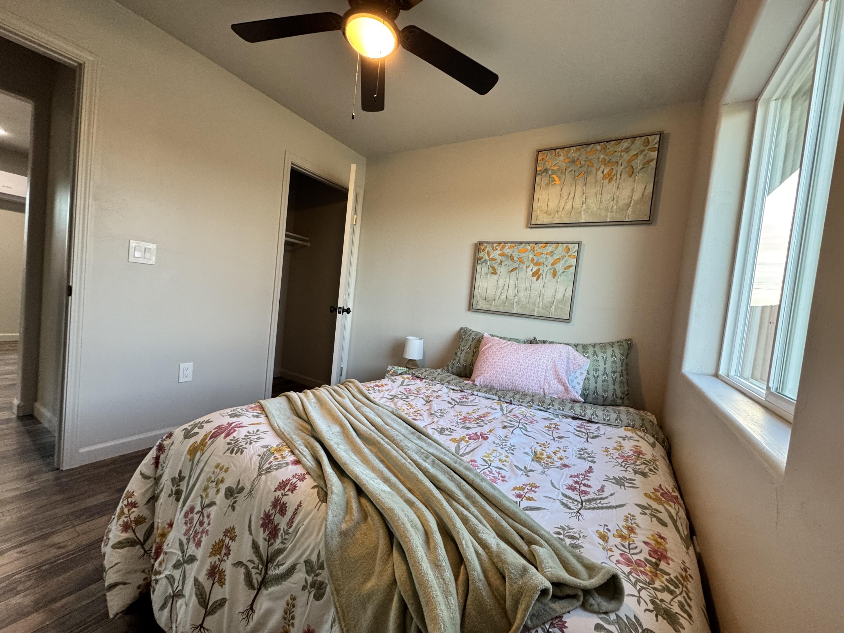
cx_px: 422
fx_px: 341
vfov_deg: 85.7
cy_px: 316
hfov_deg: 102.1
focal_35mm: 14
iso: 200
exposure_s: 1/60
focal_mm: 2.22
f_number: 2.2
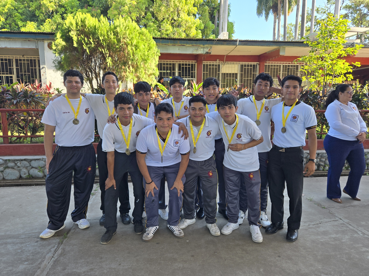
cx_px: 184
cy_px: 138
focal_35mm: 23
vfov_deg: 58.9
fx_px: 245
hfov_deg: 73.9
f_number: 1.8
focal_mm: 5.4
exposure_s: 1/622
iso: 80
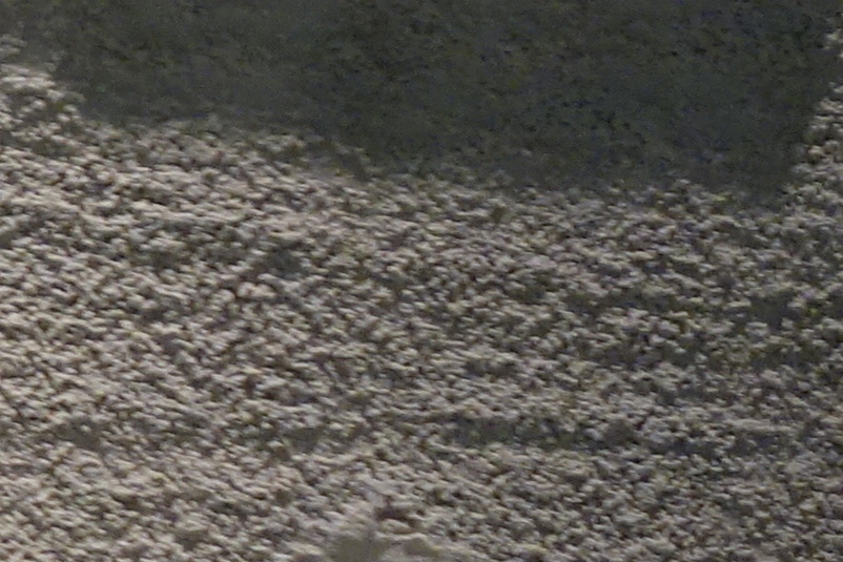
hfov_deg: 7.6
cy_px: -210
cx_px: -1800
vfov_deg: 5.9
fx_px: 5433
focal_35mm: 232
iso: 400
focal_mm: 12.78
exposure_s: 1/40
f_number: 2.8
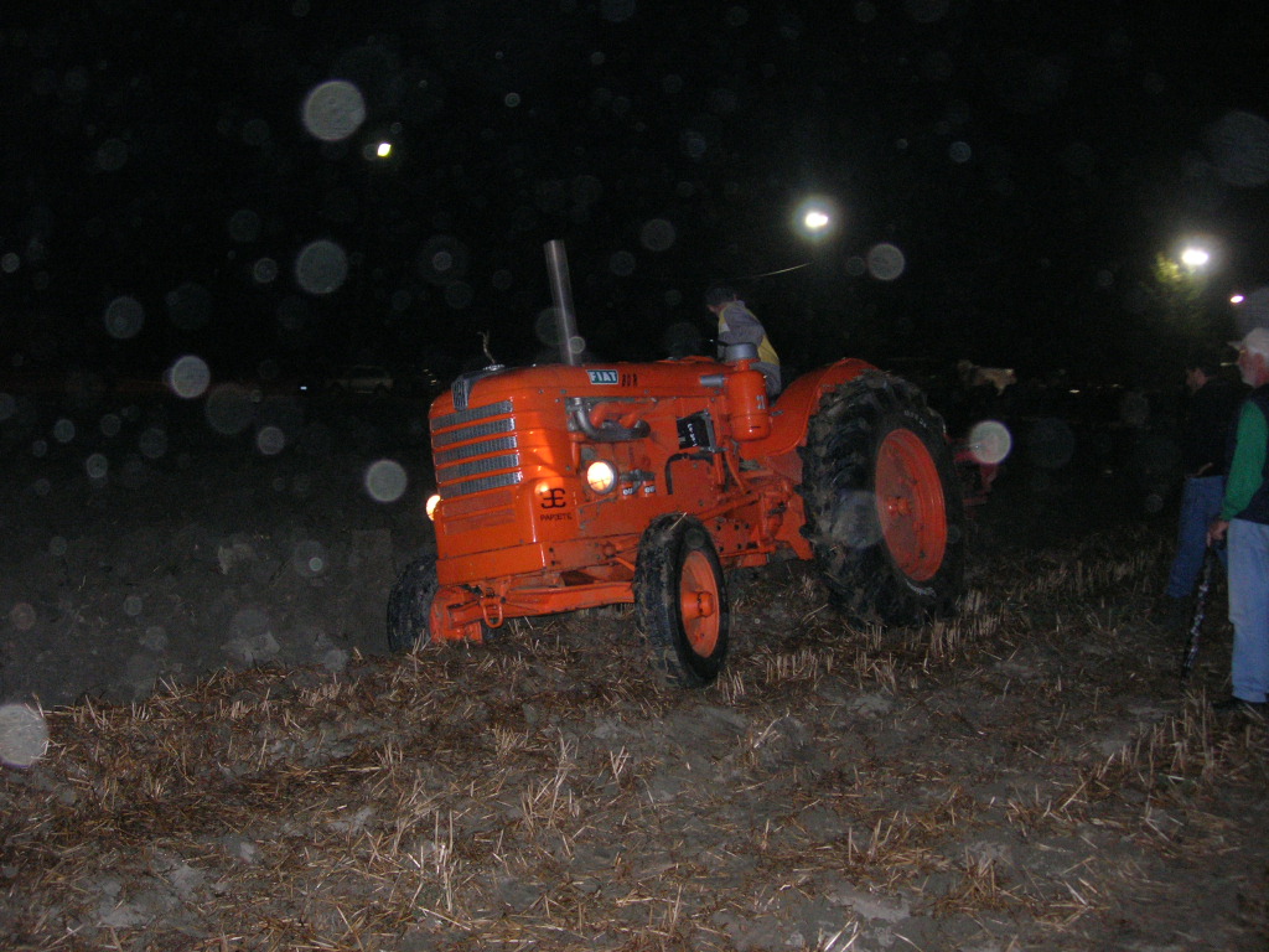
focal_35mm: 38
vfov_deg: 37.7
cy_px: 476
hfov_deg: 49.0
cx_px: 634
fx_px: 1393
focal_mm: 7.8
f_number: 2.8
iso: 200
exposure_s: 1/60.1
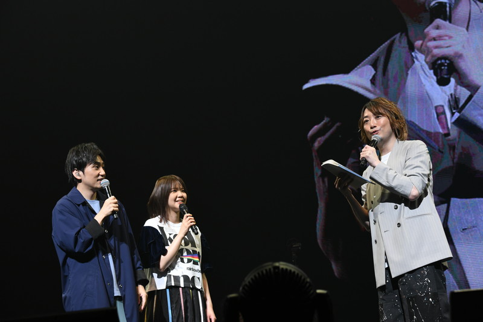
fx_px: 1475
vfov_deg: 12.4
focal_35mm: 110
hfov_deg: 18.6
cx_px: 242
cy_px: 161
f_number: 8
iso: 1600
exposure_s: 1/400
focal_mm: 110
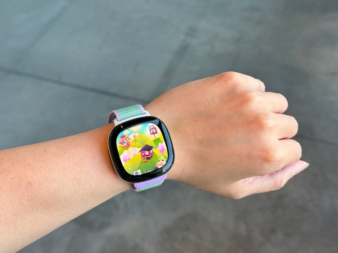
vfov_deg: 30.3
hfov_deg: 39.7
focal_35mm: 48
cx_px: 169
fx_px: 469
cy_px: 126
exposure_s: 1/121
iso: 64
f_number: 1.78
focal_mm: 6.76
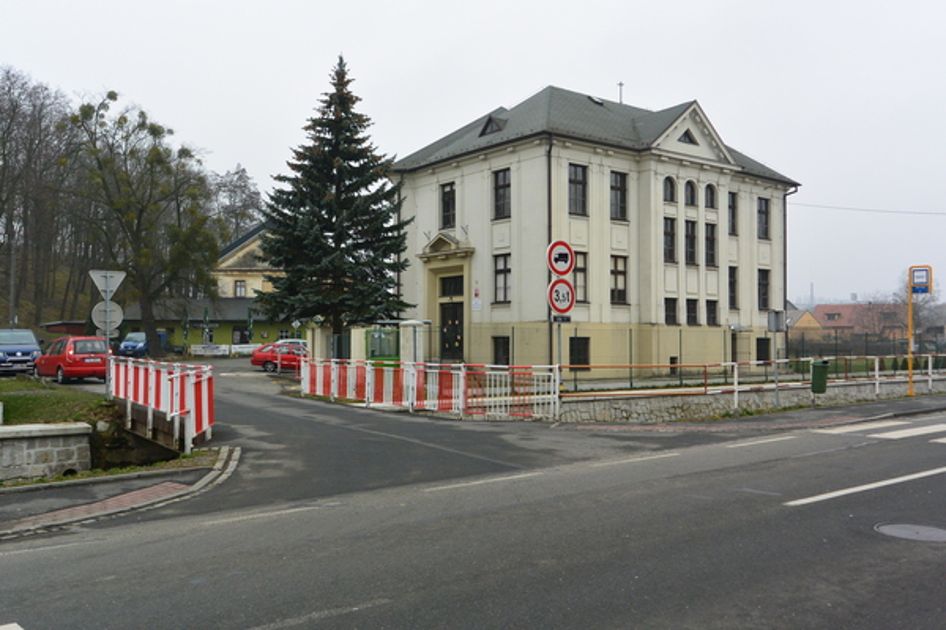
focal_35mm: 32
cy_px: 315
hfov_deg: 58.7
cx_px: 473
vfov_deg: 41.1
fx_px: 841
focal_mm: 12.2
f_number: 3.8
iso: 160
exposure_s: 1/250
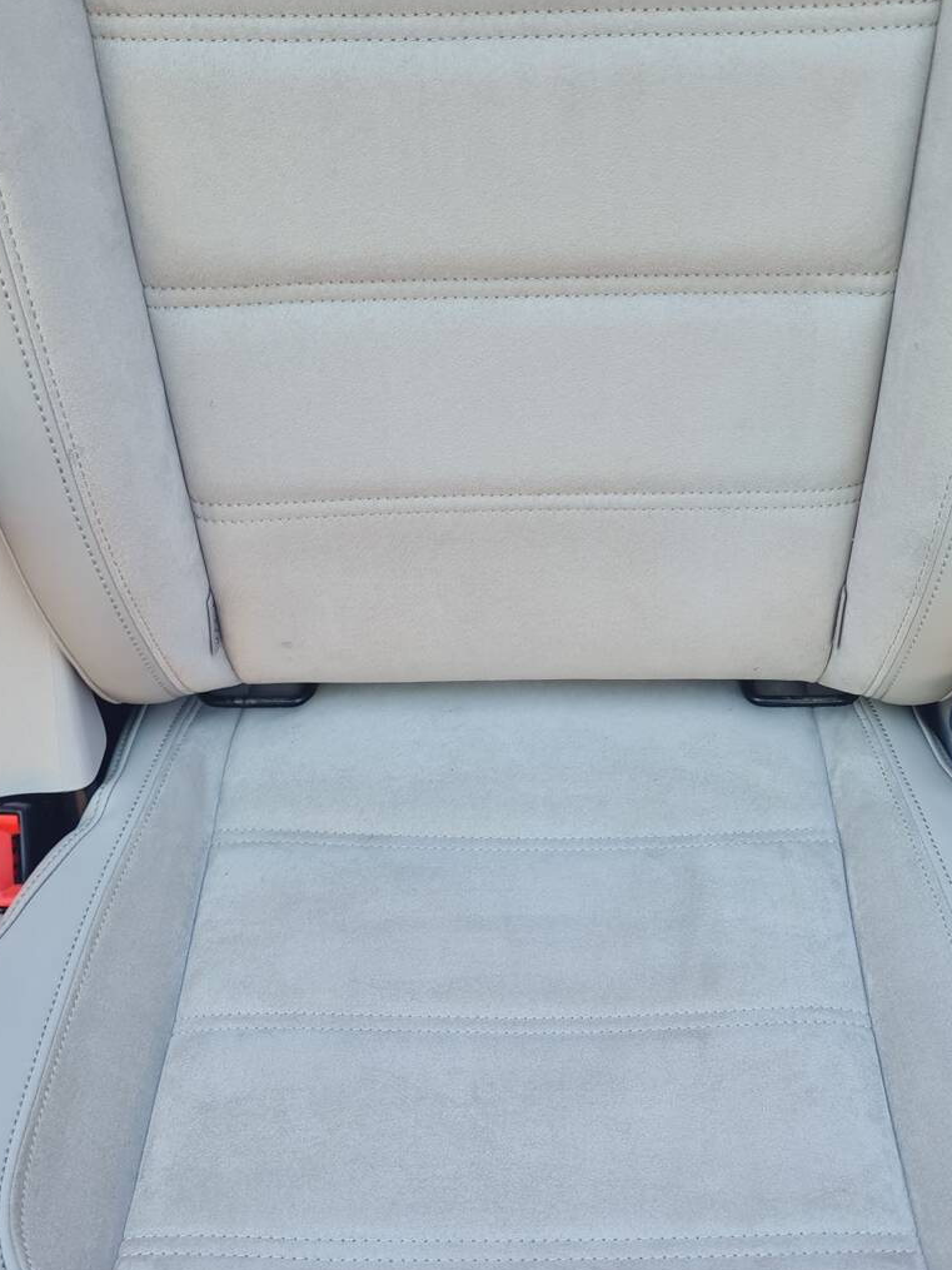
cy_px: 867
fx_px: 1504
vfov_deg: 45.0
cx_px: 532
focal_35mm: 41
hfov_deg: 35.1
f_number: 1.8
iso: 64
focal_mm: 5.4
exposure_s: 1/100
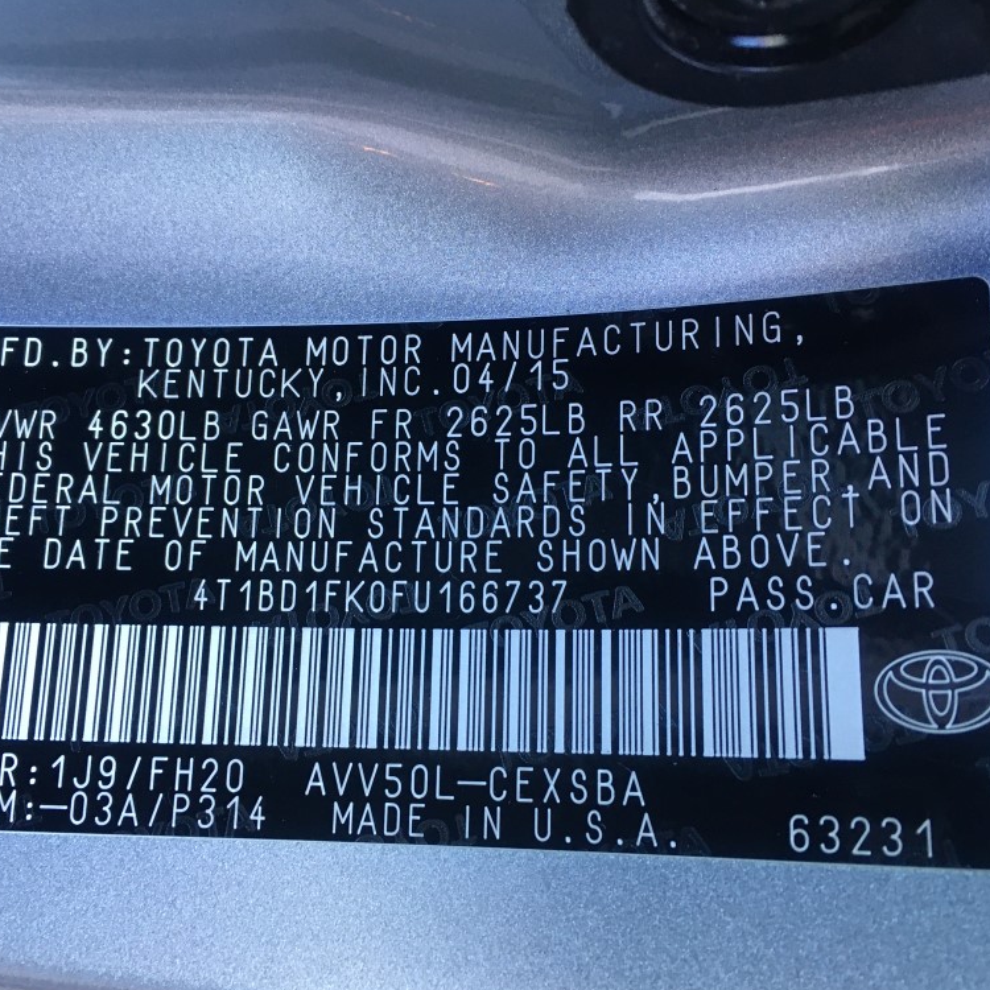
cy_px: 502
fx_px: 1132
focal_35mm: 35
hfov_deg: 47.2
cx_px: 447
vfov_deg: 47.2
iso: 32
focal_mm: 4.15
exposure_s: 1/30
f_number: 2.2
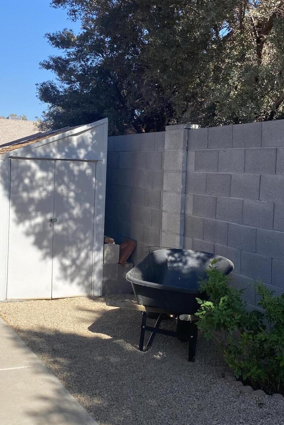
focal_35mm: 49
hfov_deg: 27.4
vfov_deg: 40.3
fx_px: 580
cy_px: 211
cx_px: 101
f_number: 1.8
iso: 32
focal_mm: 4.25
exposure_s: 1/2105
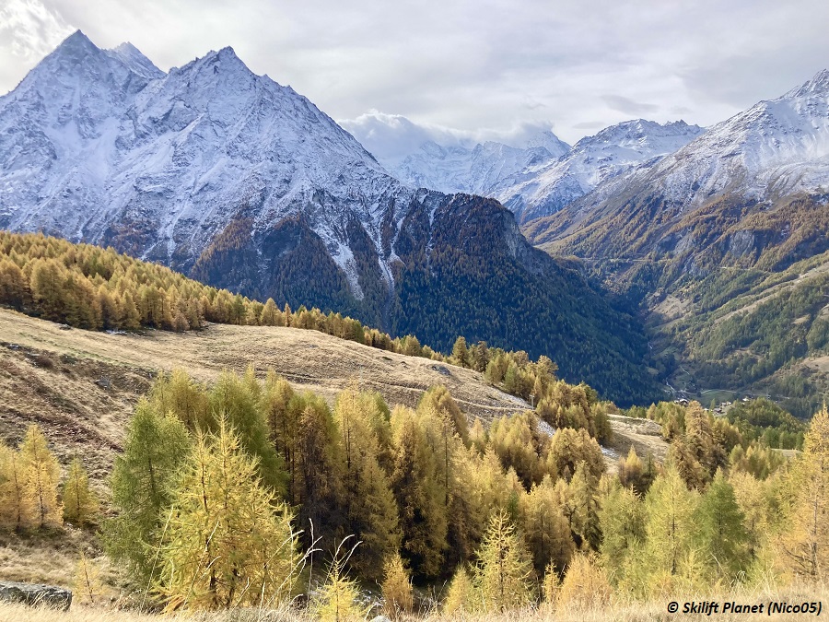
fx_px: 671
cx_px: 414
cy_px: 311
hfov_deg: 63.4
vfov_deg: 49.7
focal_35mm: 28
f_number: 1.8
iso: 20
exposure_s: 1/1675
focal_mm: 3.99
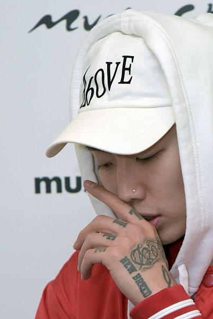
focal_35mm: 206
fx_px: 1828
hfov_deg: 6.7
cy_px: 201
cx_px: 147
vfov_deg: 10.0
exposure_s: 1/100
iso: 800
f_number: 7.1
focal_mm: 120
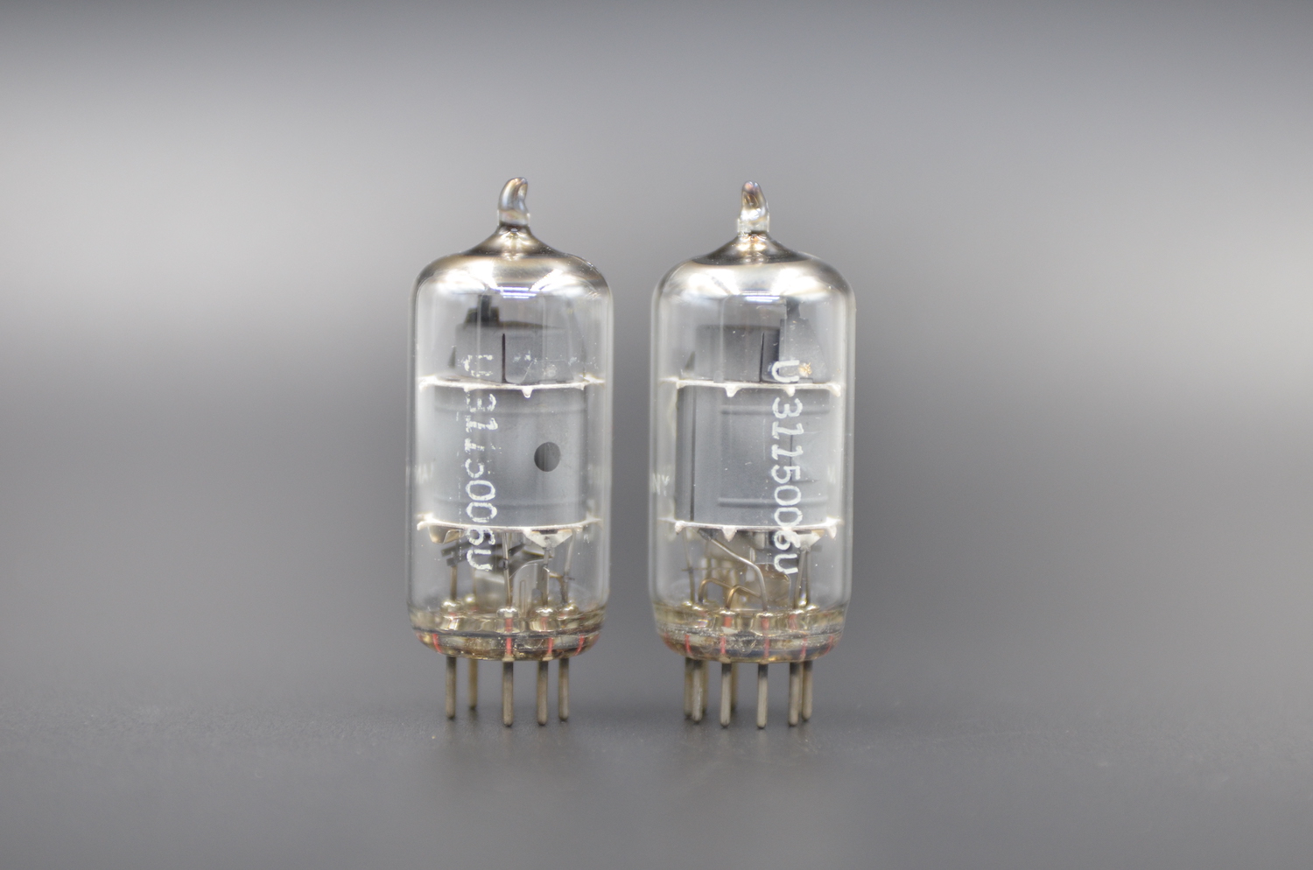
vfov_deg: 13.0
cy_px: 435
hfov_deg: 19.5
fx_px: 3822
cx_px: 656
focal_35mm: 105
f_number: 4
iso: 640
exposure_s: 1/250
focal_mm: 70
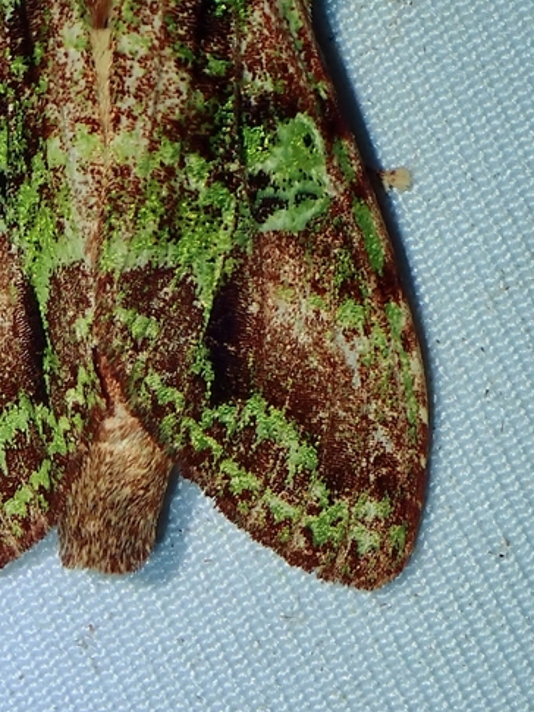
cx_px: 114
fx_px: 3454
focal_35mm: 168
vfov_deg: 11.7
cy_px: 97
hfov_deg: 8.8
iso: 100
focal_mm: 16.79
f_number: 6.3
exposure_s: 1/1000
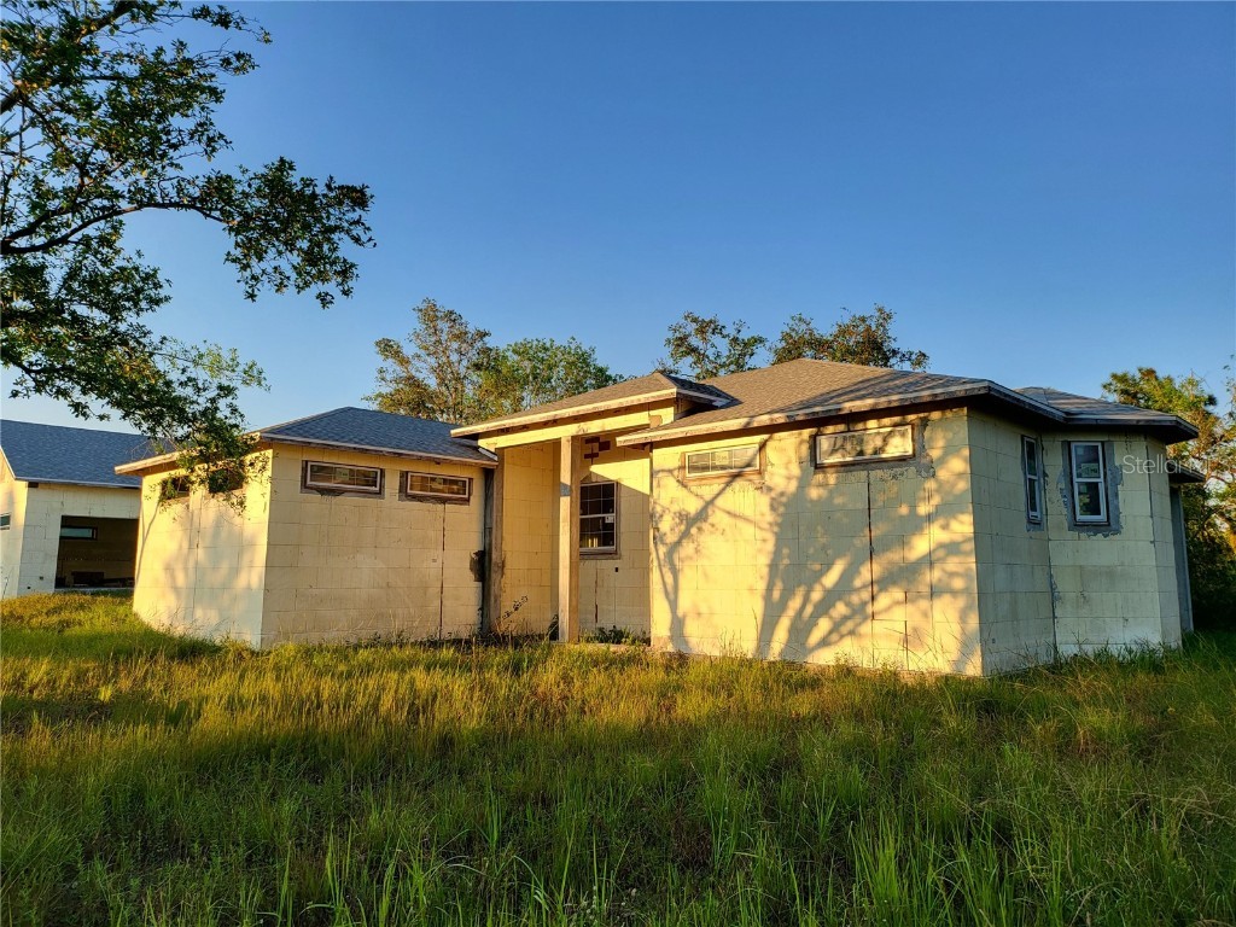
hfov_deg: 71.6
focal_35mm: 24
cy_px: 464
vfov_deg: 56.8
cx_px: 618
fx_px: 857
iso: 40
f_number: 1.8
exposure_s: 1/816
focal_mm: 5
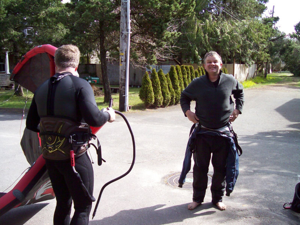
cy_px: 112
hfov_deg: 51.4
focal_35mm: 36
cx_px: 150
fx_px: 312
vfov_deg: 39.7
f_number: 2.7
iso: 80
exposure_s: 1/287
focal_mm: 6
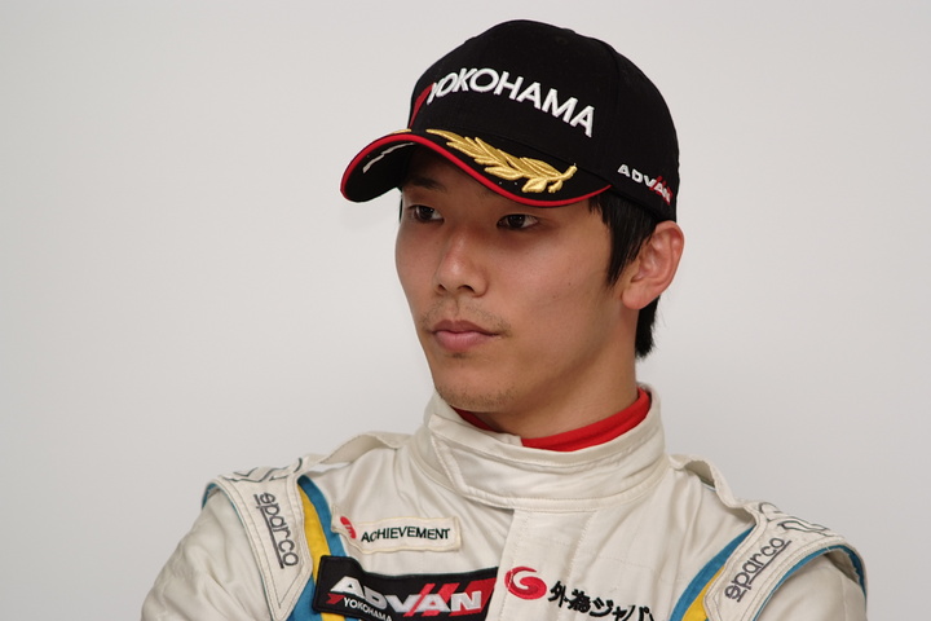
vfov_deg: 5.1
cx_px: 466
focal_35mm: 270
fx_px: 6982
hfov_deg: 7.6
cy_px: 310
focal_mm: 180
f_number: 2.8
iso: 200
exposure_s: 1/125
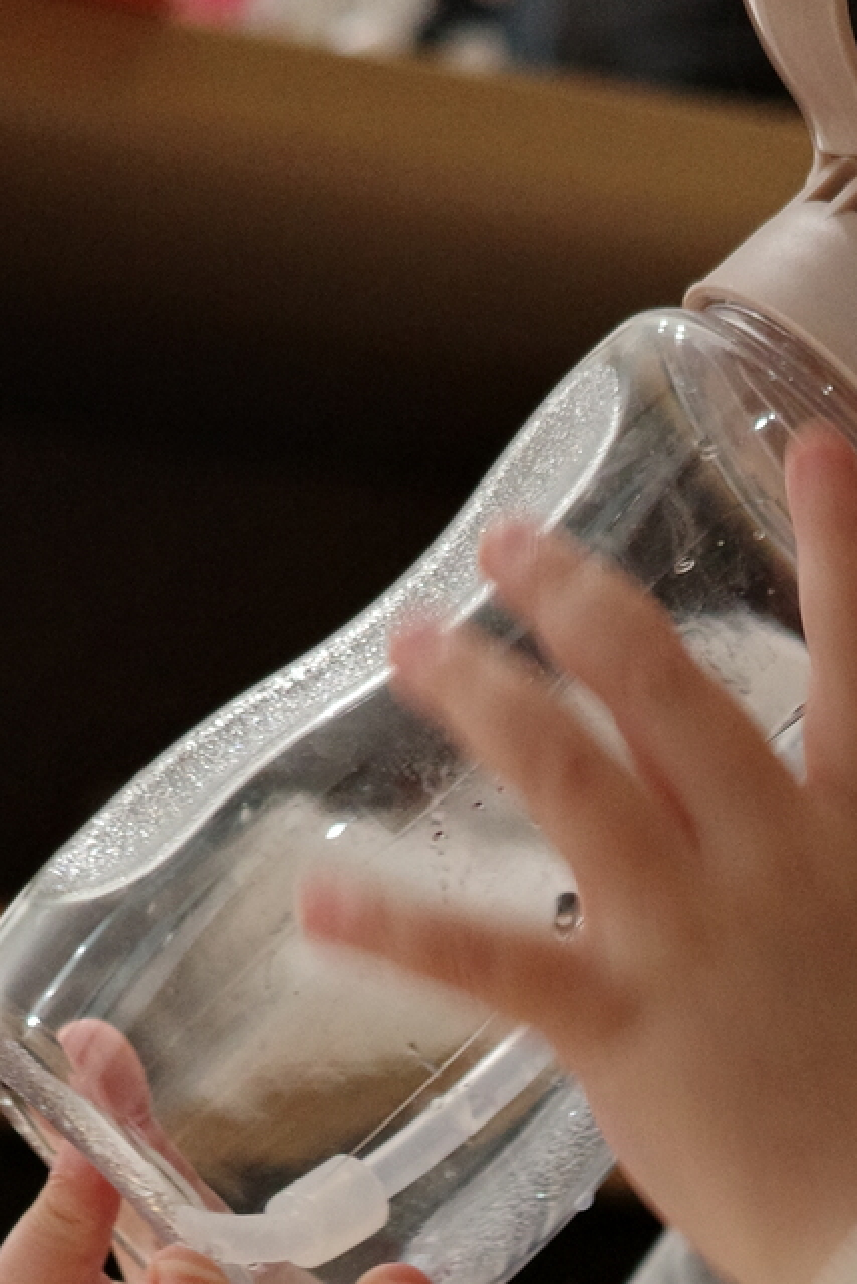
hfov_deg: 9.1
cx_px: 875
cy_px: 2261
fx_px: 5353
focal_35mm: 150
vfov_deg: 12.6
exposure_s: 1/40
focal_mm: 26
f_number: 2.8
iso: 1000
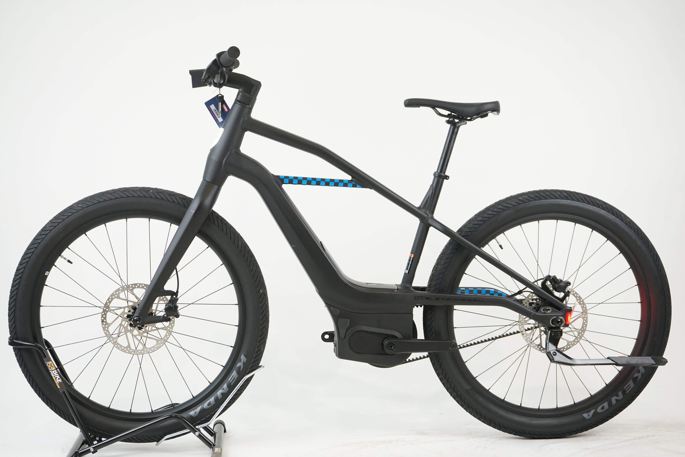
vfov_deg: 24.6
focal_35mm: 55
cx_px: 342
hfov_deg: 36.2
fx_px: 1046
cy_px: 228
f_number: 5.6
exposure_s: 1/200
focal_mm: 55
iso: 2000
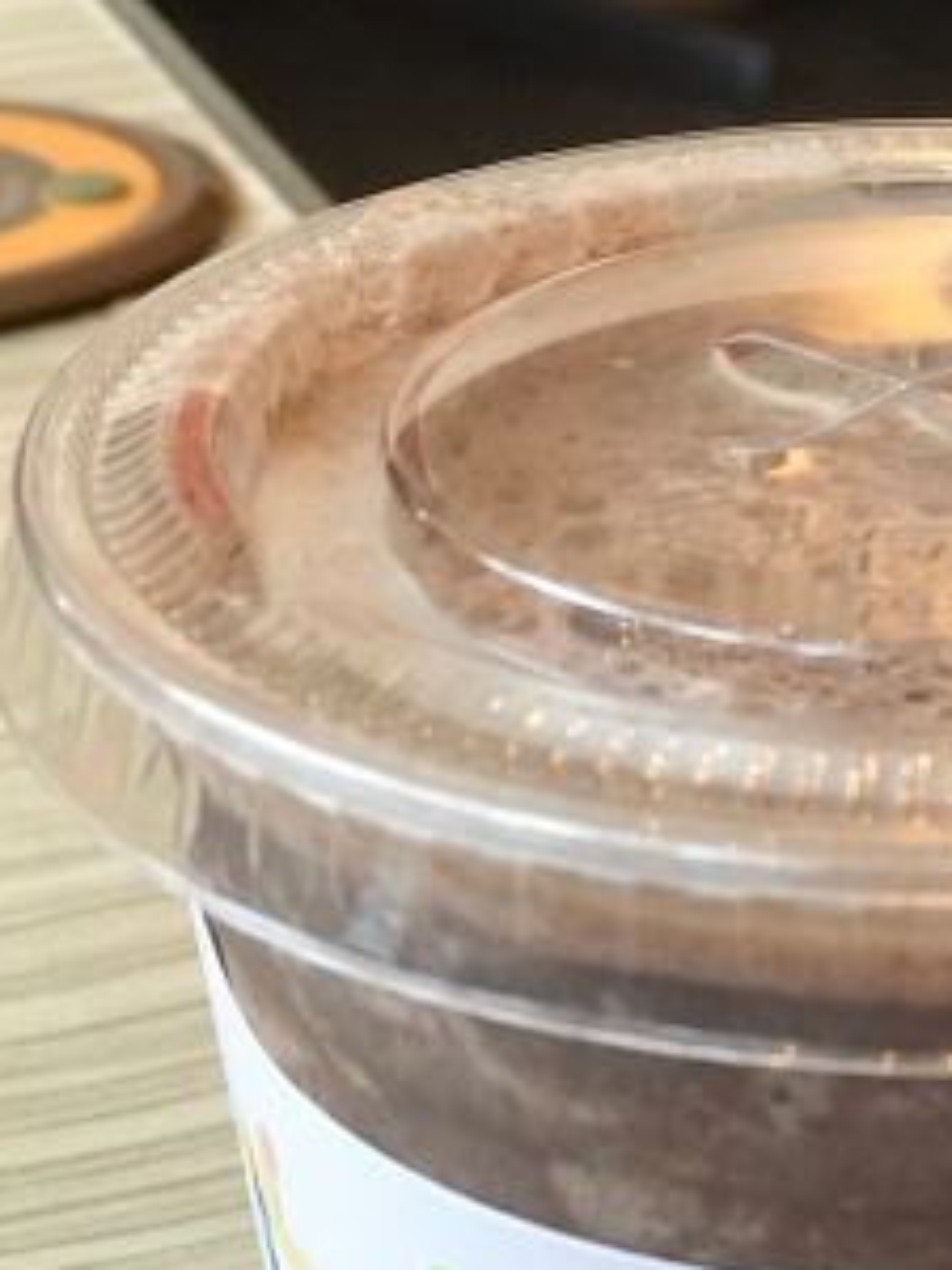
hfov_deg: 11.1
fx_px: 4877
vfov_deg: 14.7
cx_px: 865
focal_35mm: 133
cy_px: 1037
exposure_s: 1/50
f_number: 2.8
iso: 50
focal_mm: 6.6
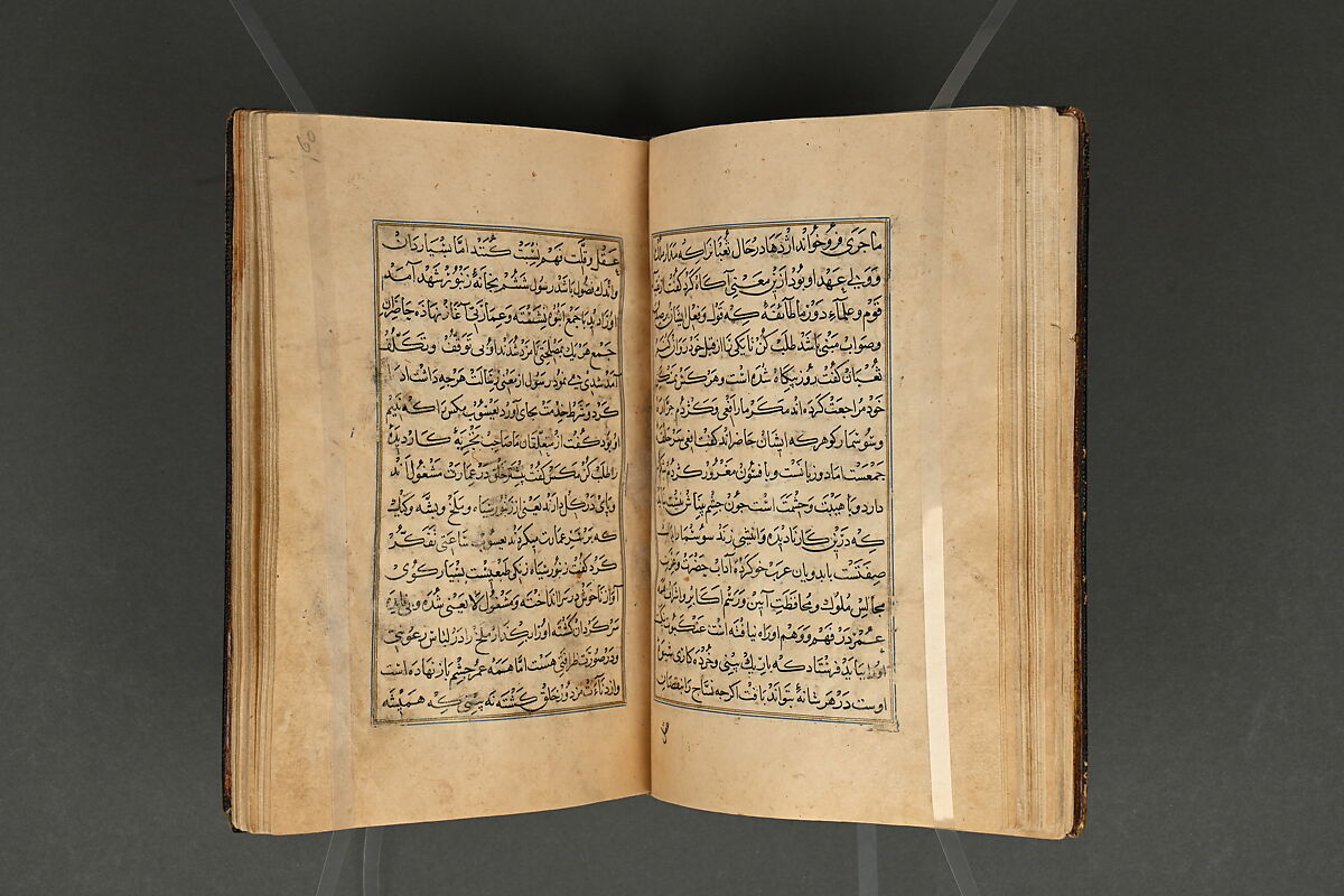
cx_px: 672
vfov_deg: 23.8
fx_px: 2128
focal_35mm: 57
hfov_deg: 35.1
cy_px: 448
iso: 250
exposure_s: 1/30
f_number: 13
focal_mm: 57
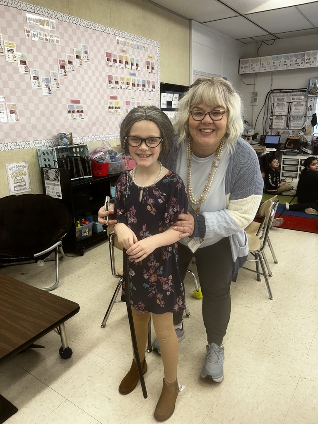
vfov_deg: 67.3
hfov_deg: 53.1
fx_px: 318
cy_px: 212
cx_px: 159
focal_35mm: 26
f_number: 1.5
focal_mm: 5.7
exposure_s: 1/120
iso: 80
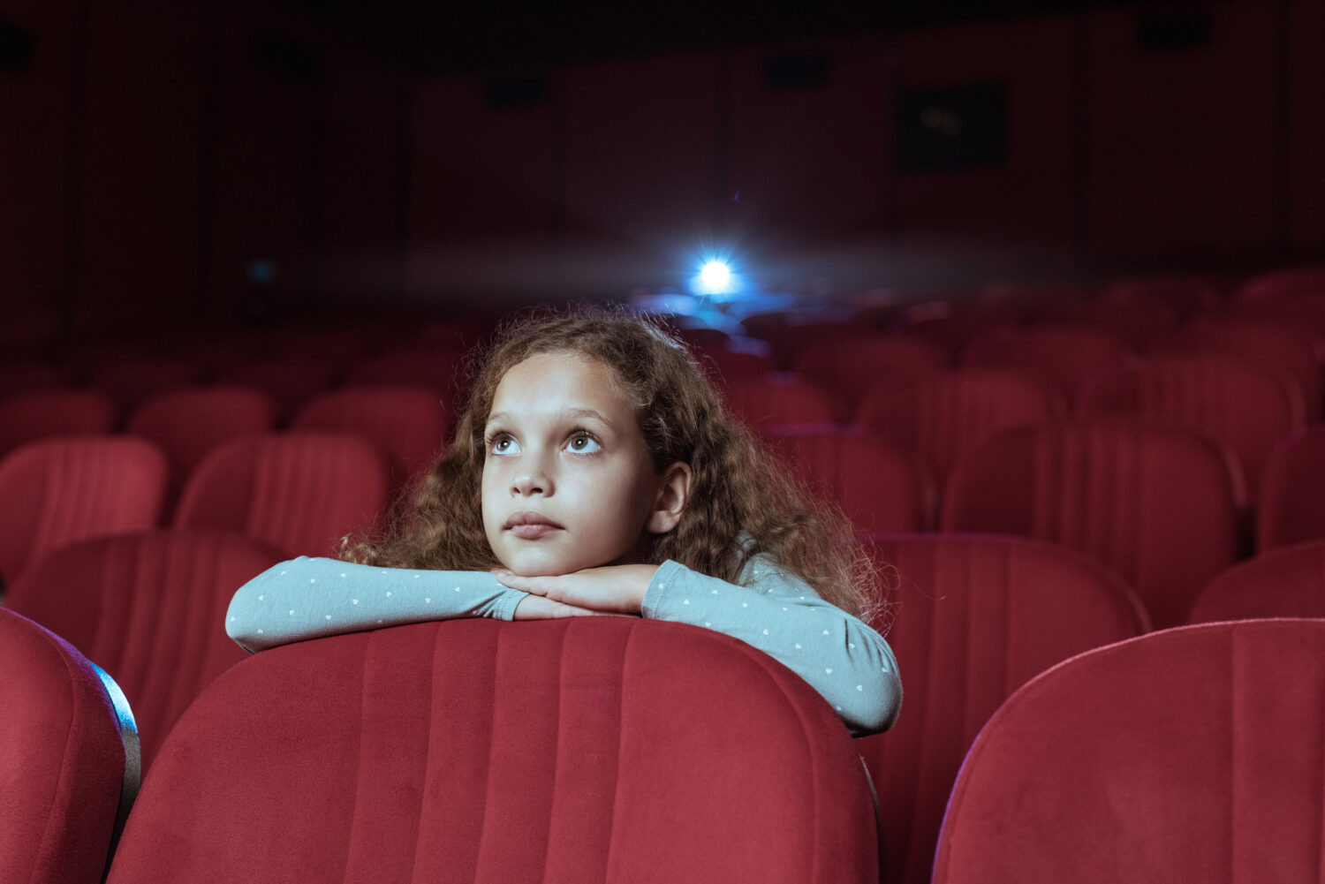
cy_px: 442
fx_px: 1841
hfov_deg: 39.6
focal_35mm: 50
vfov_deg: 27.0
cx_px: 662
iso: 800
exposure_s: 1/25
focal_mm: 50
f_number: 3.5
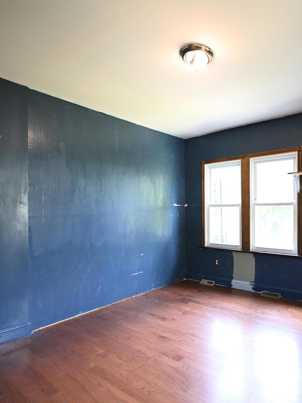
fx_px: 244
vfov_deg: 79.0
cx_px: 232
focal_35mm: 21
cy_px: 208
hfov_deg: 59.5
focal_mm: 14
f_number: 2.8
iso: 1600
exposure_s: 1/160
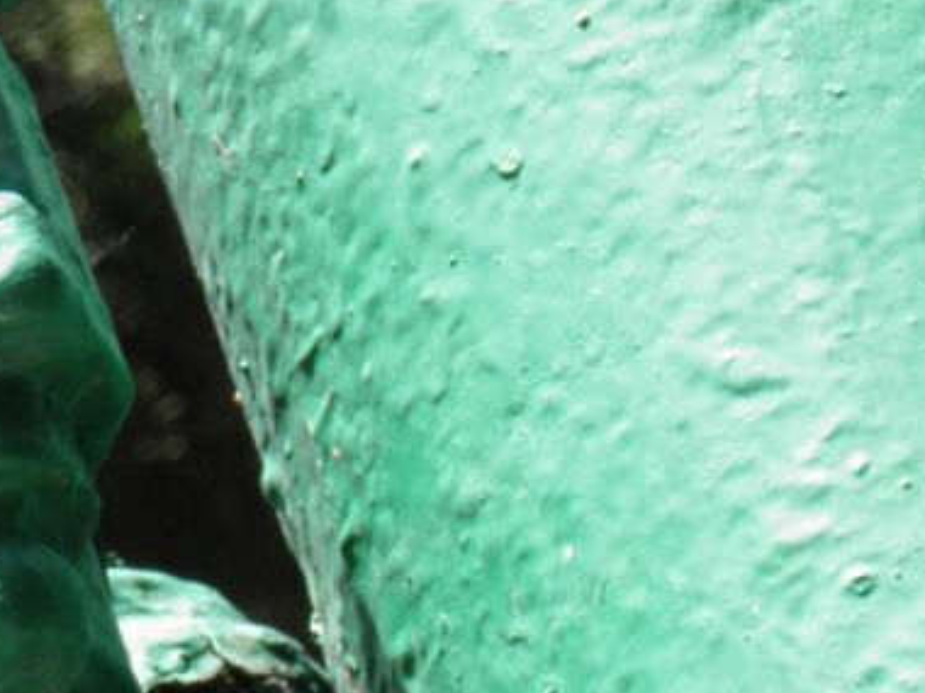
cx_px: -407
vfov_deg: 2.4
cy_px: 382
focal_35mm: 613
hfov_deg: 3.2
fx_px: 16380
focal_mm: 32.7
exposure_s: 1/125
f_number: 5.8
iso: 50
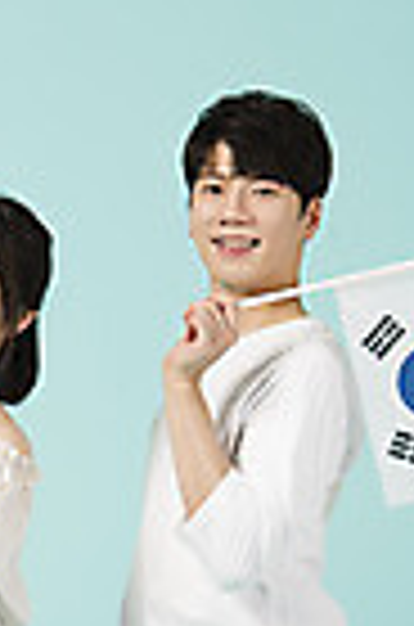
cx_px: -2
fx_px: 3103
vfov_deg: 11.4
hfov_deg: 7.6
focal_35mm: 179
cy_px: 599
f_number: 13
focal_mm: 62
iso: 100
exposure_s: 1/125
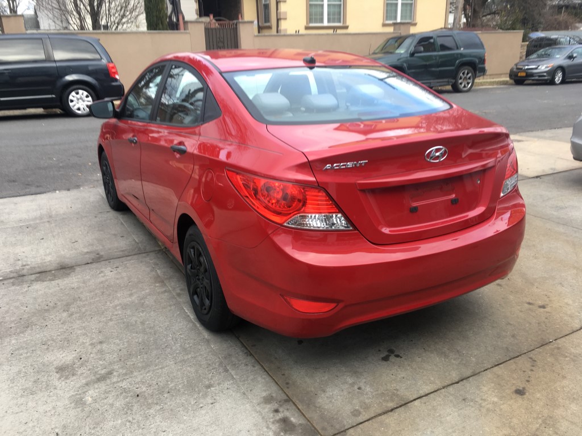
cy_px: 218
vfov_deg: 48.2
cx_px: 291
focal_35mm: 29
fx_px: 488
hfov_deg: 61.7
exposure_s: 1/120
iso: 25
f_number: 2.2
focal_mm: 4.15
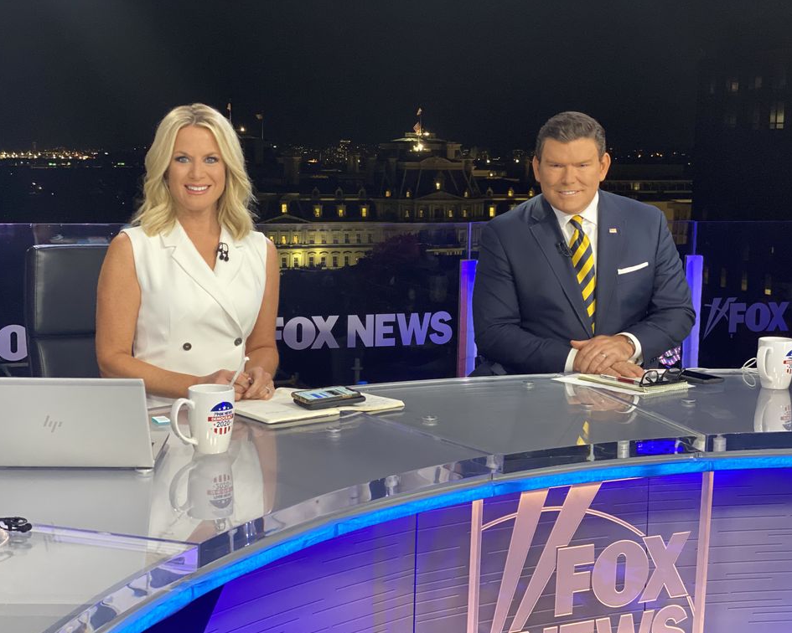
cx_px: 380
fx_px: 1289
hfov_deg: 34.1
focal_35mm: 55
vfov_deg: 27.6
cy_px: 317
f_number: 2
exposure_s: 1/40
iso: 250
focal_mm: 6
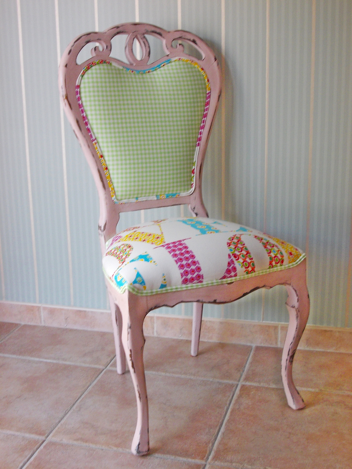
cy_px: 234
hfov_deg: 28.6
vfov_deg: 37.5
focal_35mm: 51
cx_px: 176
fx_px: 691
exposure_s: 1/30
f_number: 3.6
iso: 125
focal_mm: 7.2
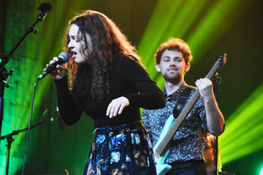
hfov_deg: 9.8
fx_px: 1534
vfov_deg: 6.5
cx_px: 132
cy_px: 88
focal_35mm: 210
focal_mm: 140
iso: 5000
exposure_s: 1/160
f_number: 5.6
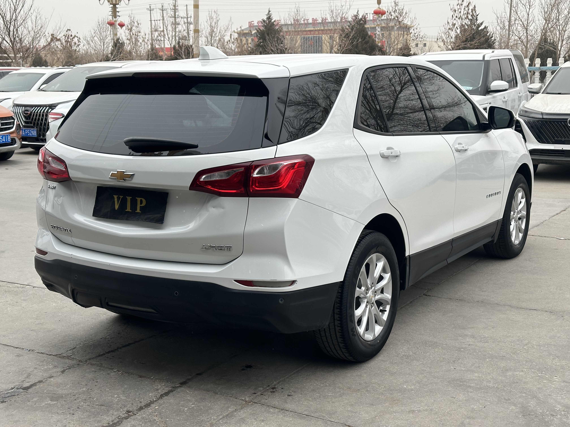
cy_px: 214
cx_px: 285
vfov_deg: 30.3
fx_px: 790
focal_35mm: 48
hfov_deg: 39.7
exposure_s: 1/651
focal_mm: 6.86
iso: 64
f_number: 1.78
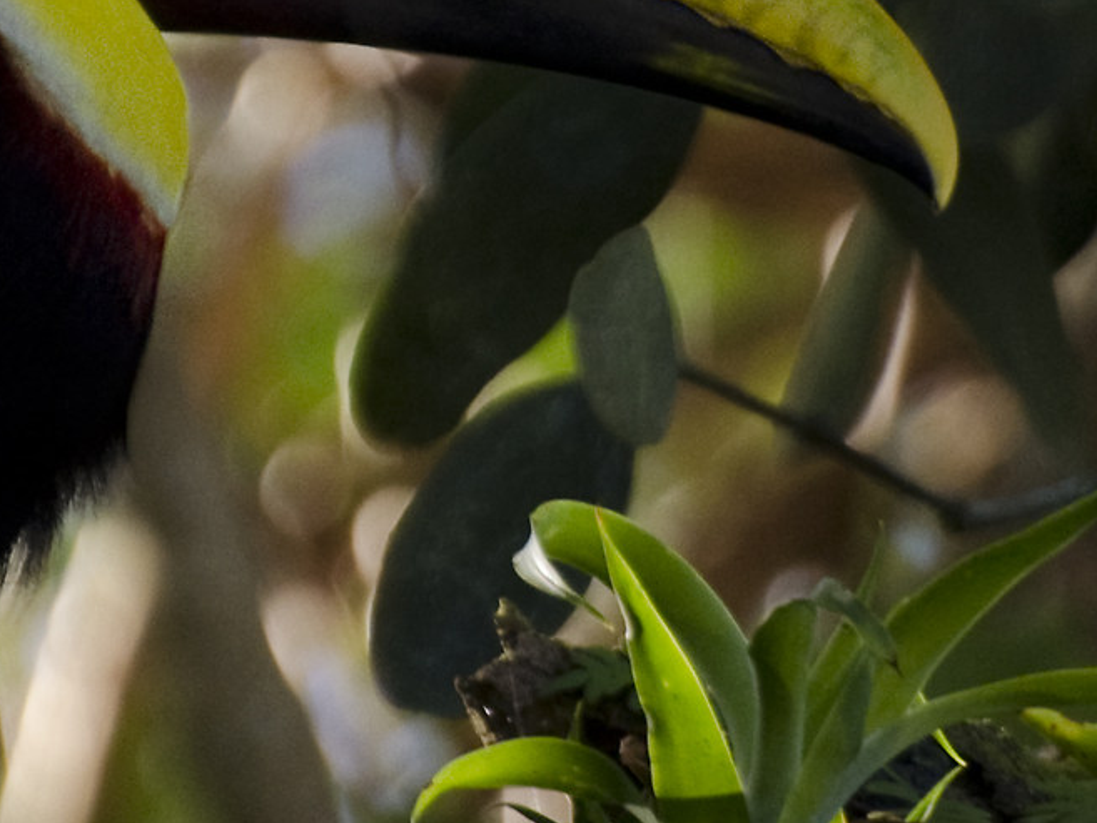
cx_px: 549
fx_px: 44977
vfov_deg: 1.0
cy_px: 468
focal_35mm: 1419
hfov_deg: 1.4
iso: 400
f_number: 5.6
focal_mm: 270
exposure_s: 1/250
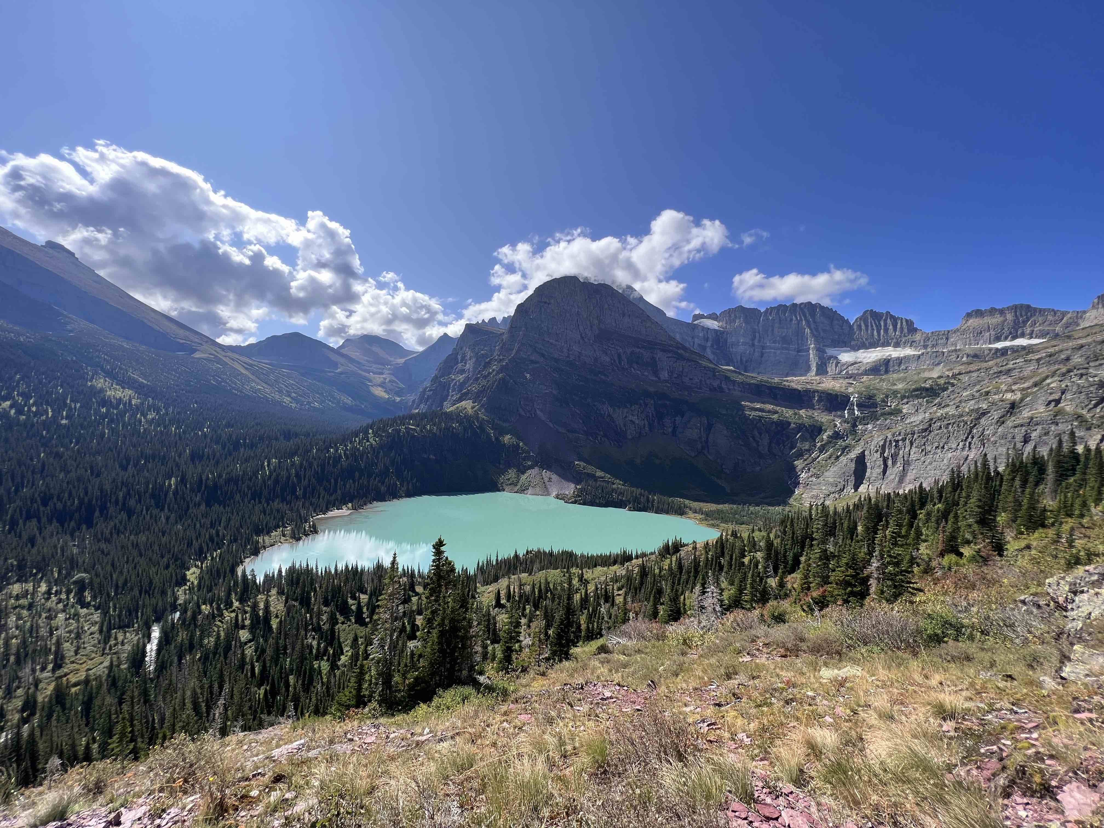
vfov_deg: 89.9
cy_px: 414
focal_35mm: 13
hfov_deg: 106.2
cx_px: 552
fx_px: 415
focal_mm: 1.57
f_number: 1.8
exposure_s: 1/1248
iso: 32
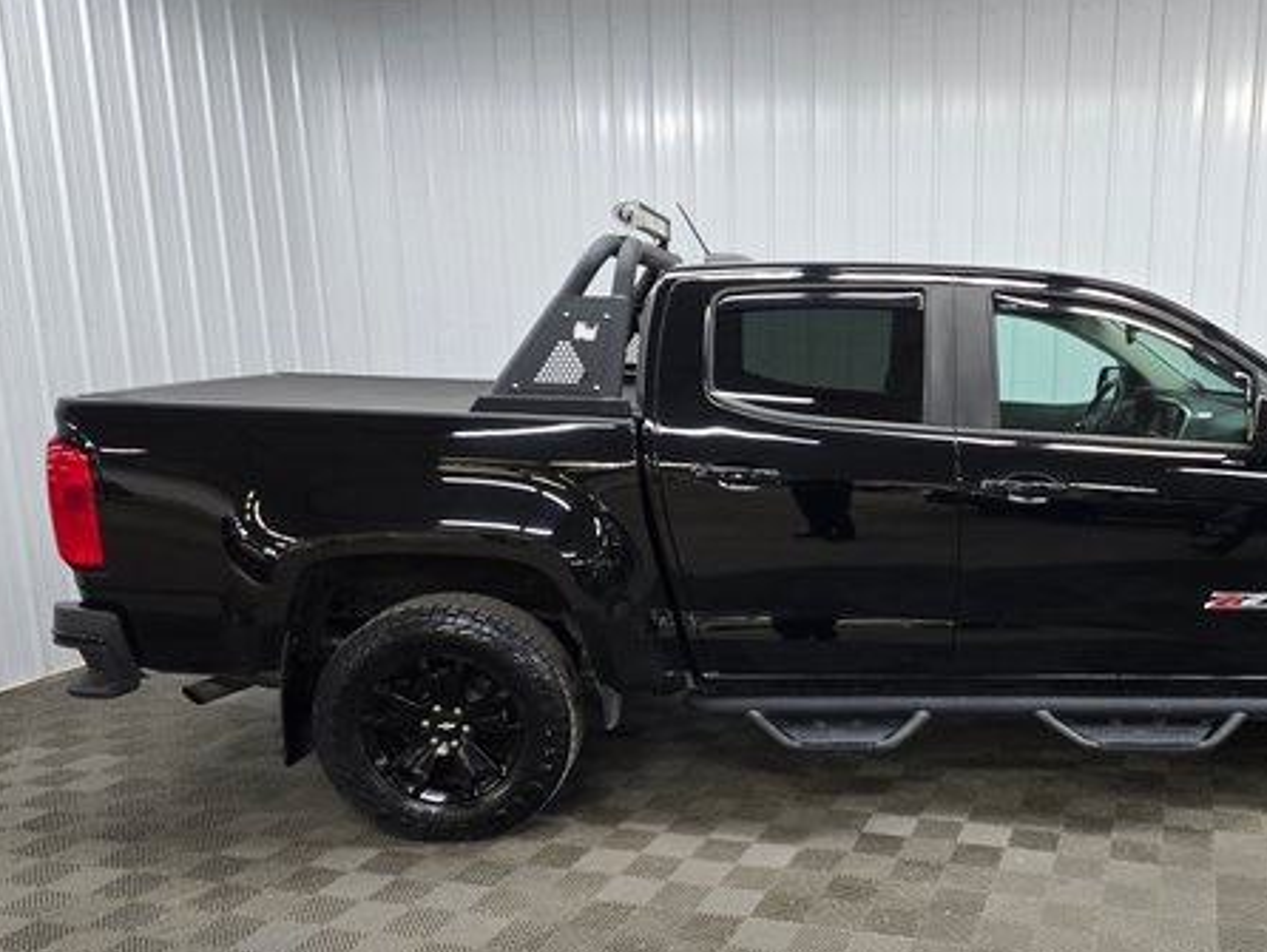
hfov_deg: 53.8
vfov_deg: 42.6
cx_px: 878
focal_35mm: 33
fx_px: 1209
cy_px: 605
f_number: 1.7
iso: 400
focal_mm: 6.3
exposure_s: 1/120
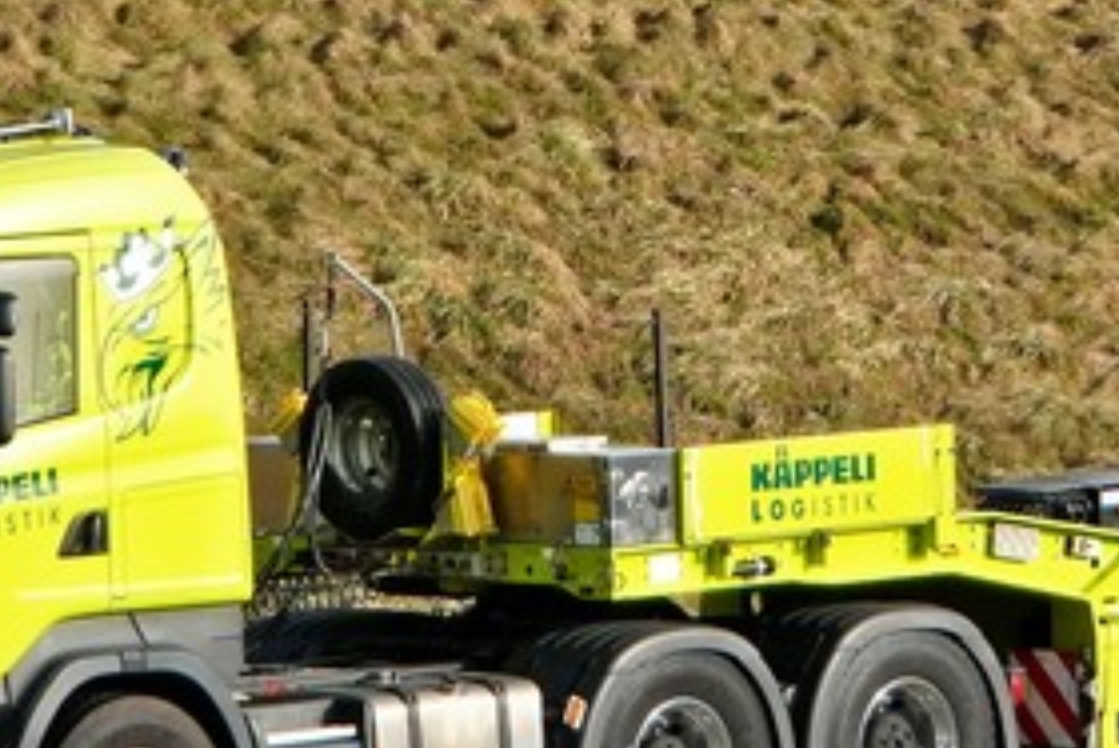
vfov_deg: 6.2
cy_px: 54
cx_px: 903
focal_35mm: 220
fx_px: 6850
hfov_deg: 9.3
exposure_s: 1/3200
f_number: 5.6
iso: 800
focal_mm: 51.4
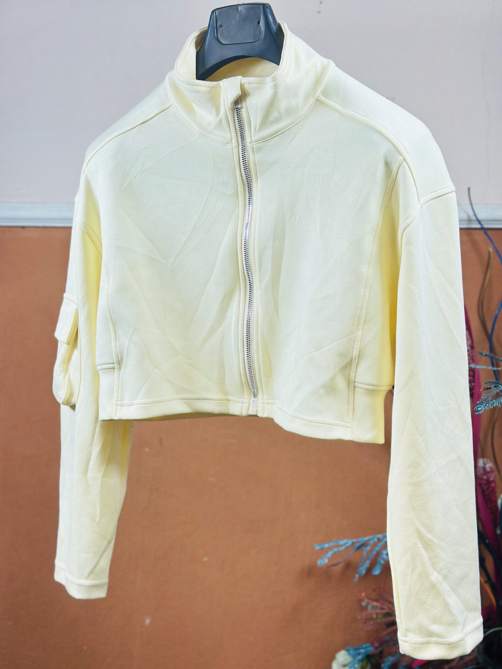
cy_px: 334
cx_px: 251
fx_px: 928
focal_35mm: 48
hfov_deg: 30.3
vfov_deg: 39.7
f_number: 1.78
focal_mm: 6.86
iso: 160
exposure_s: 1/100
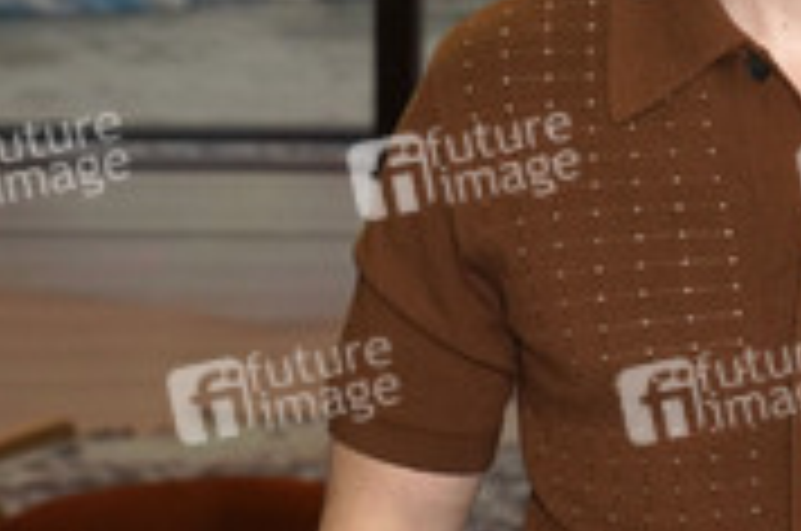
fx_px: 3265
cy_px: 54
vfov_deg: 9.3
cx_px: 794
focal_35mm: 147
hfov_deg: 13.8
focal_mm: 58
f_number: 5.6
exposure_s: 1/100
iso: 2000
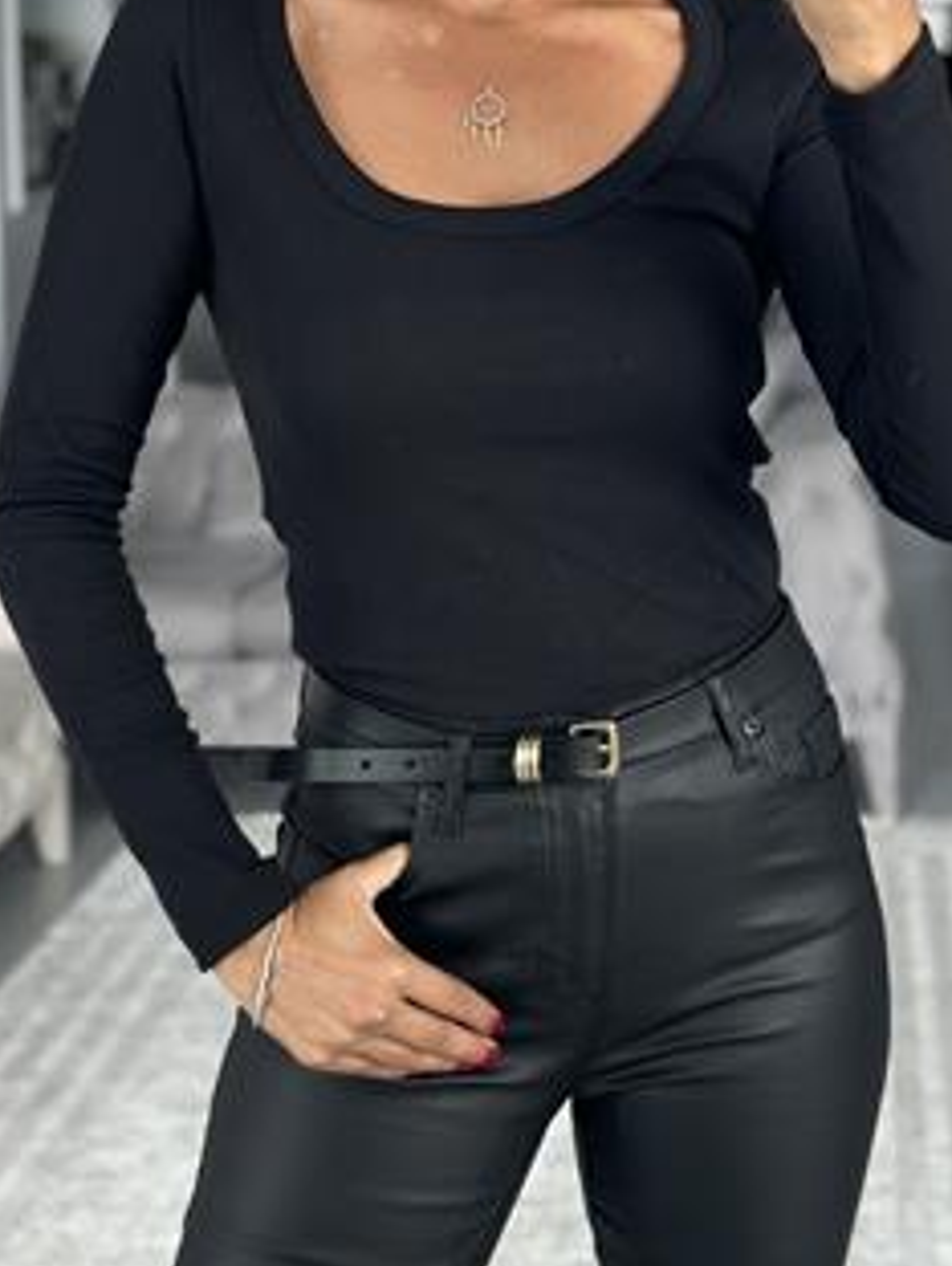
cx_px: 468
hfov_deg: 18.9
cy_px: 309
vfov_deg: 24.7
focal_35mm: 78
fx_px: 2854
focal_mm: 6.86
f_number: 1.78
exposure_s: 1/79
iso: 125
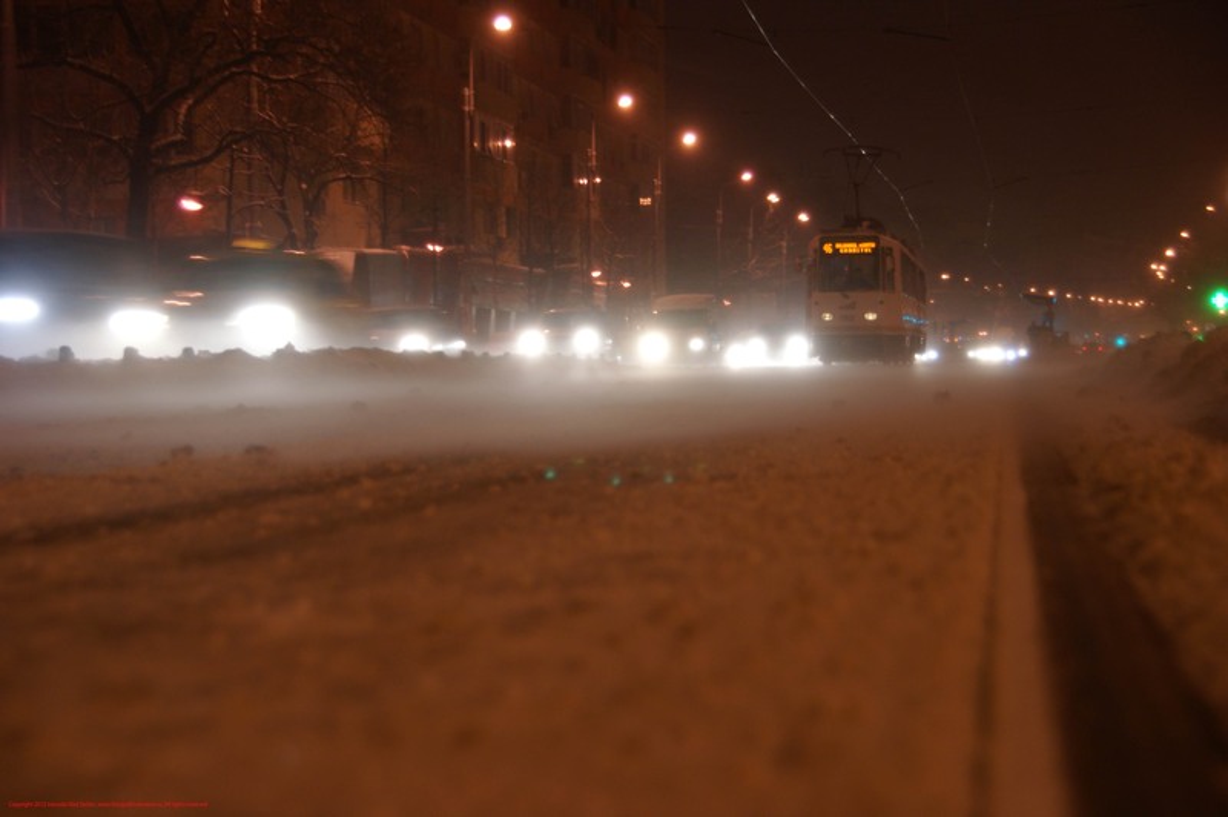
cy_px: 408
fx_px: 2812
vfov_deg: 16.5
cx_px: 614
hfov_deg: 24.6
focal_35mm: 82
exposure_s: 1/8
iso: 200
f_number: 5
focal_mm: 55
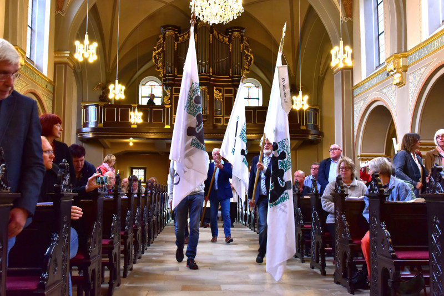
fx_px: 469
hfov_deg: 50.7
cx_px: 222
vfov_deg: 35.1
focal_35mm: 38
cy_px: 148
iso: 2000
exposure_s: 1/60
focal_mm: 38
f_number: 9
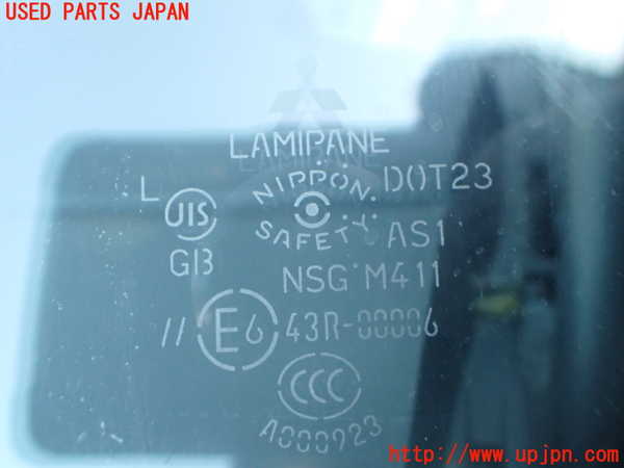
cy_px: 234
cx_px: 312
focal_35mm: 30
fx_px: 541
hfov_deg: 60.0
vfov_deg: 46.8
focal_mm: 5.4
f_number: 2.3
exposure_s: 1/125
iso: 400
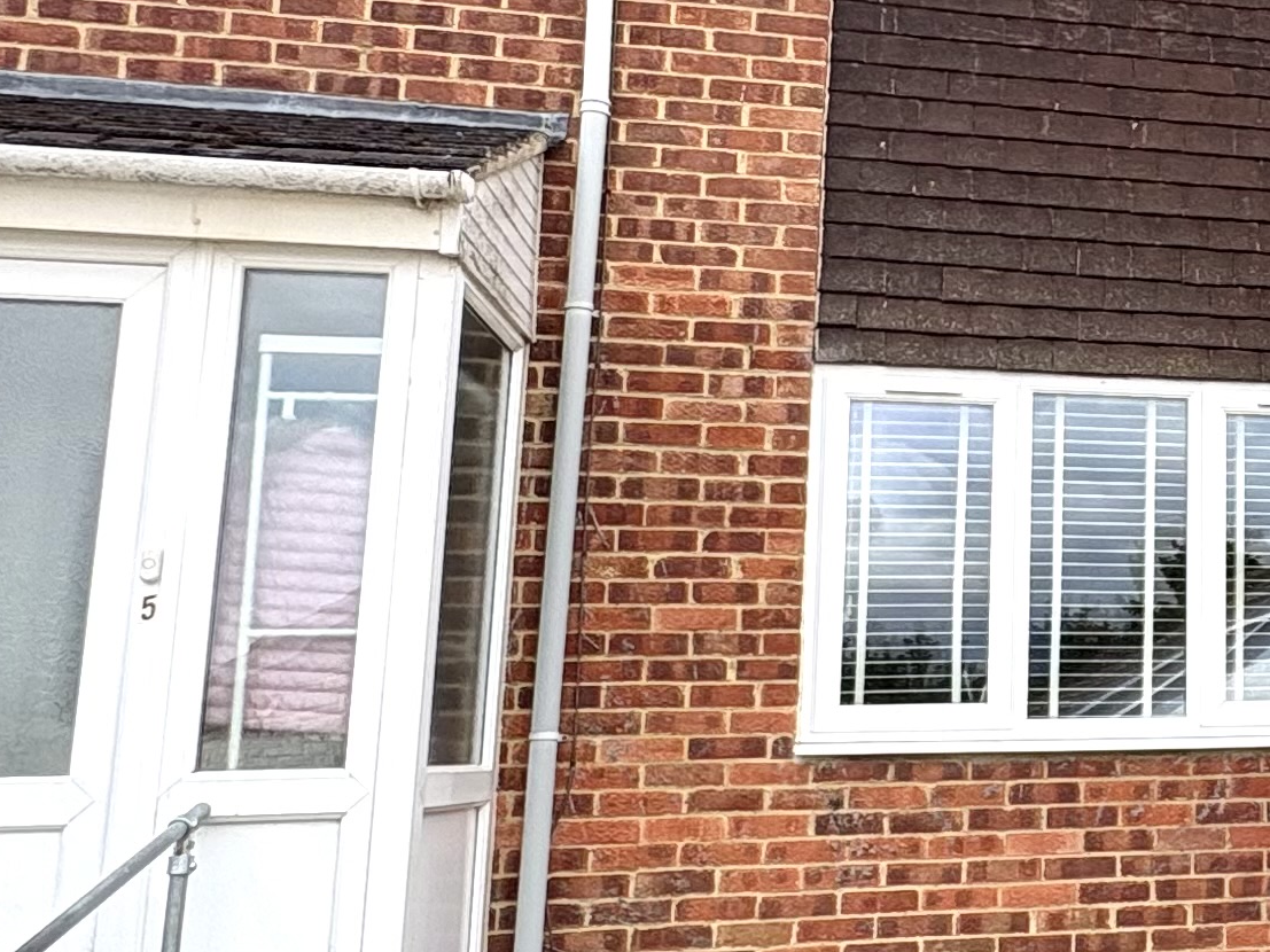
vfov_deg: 28.5
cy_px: 429
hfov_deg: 31.8
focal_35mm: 51
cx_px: 1493
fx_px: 1871
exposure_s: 1/533
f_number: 2.2
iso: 40
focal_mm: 2.22
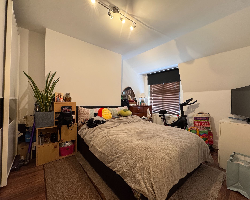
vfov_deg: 84.0
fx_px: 111
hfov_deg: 96.7
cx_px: 130
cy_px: 101
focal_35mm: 15
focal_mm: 2.22
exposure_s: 1/50
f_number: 2.2
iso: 250
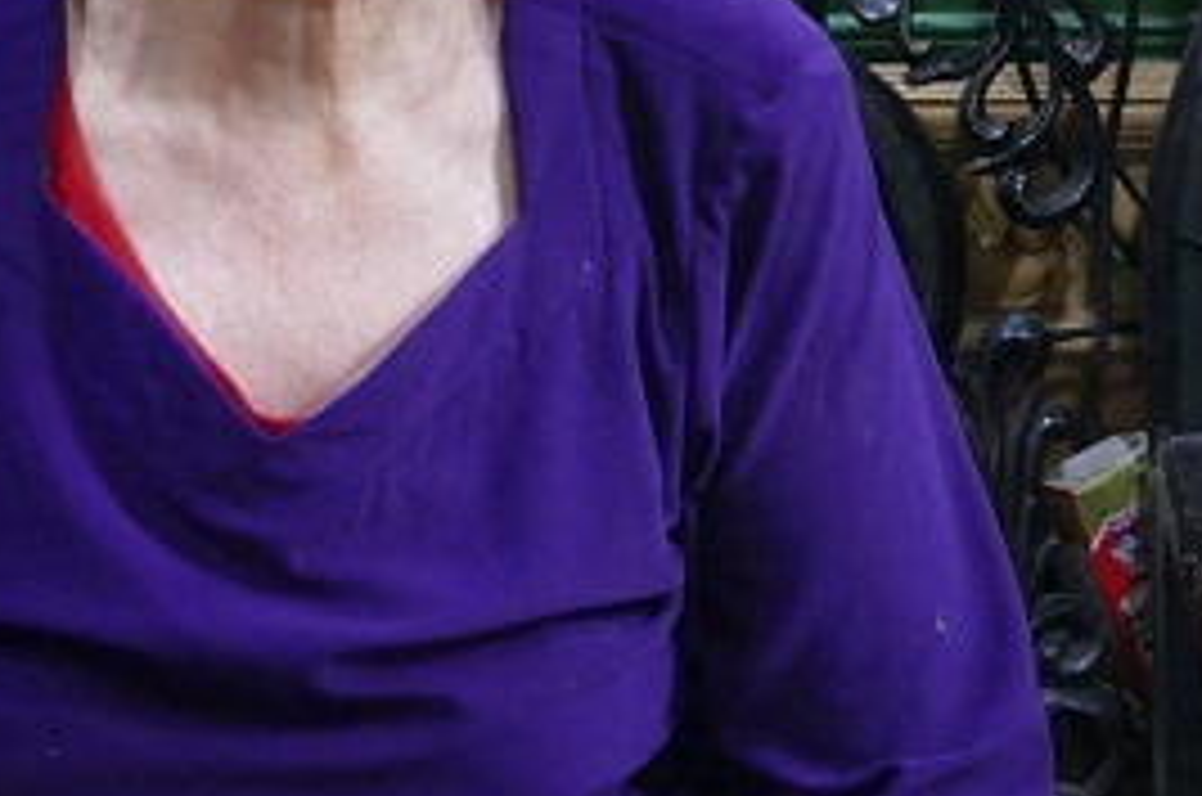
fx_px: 3400
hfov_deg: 19.9
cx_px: 306
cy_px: -202
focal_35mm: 102
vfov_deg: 13.0
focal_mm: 14.76
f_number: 3.2
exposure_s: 1/15
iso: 1600
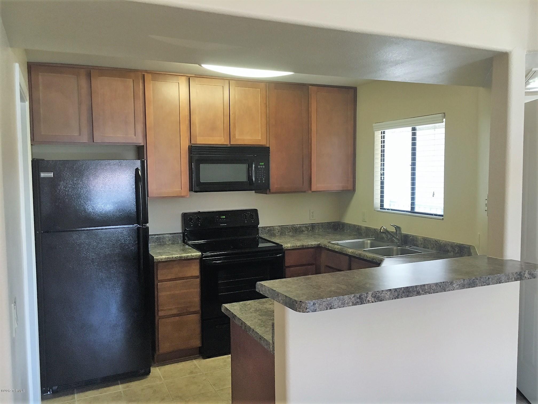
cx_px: 269
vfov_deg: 48.2
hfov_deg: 61.7
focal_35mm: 29
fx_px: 451
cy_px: 202
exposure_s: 1/30
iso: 100
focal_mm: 4.15
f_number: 2.2
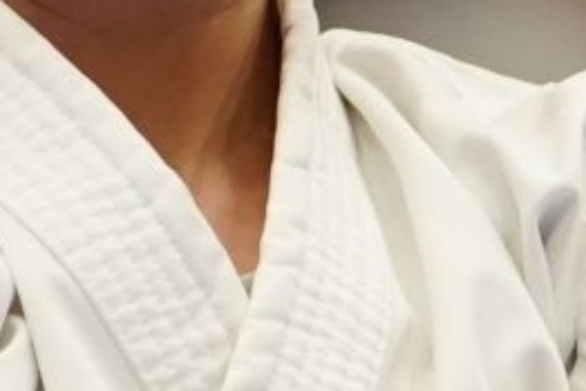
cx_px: 248
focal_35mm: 1896
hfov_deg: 1.1
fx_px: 30878
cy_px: 264
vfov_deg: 0.7
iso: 1250
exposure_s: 1/500
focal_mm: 184
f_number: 2.8
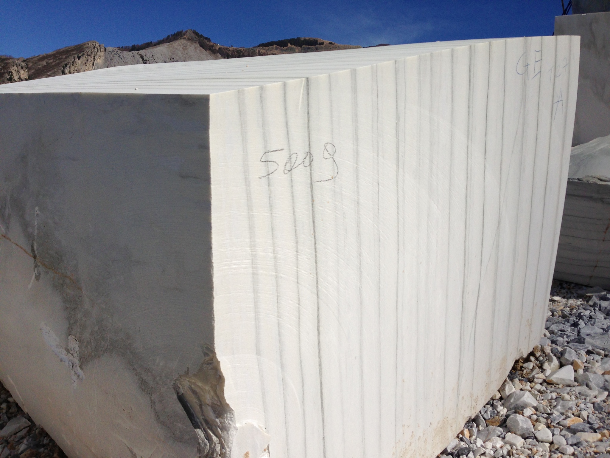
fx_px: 582
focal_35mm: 33
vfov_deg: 42.9
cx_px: 305
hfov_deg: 55.4
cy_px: 229
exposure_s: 1/4926
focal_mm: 4.13
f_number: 2.4
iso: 50
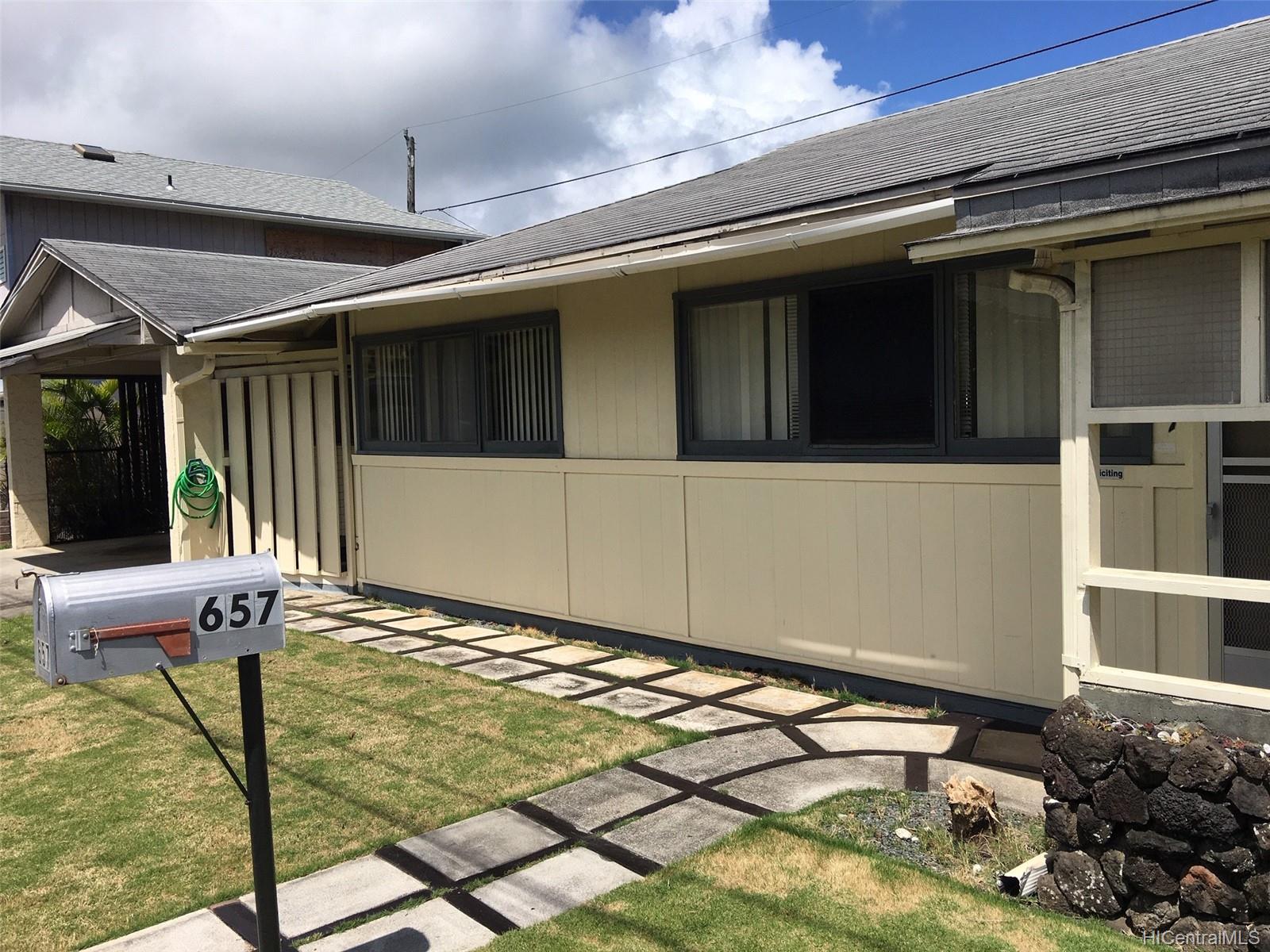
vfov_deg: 48.2
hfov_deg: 61.7
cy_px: 476
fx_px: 1064
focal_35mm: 29
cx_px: 635
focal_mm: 4.15
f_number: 2.2
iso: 25
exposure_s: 1/2481
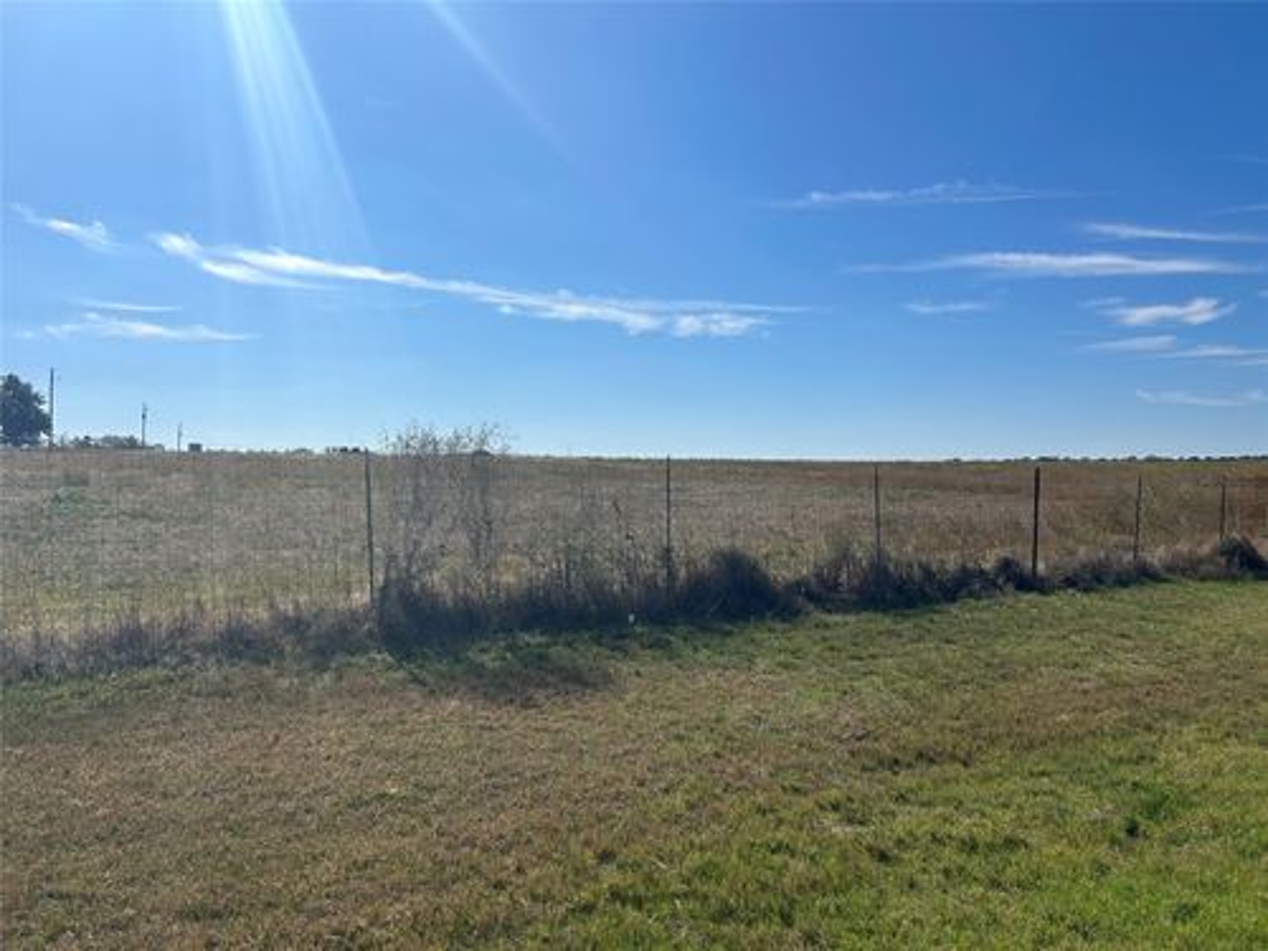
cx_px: 634
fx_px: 952
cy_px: 476
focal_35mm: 26
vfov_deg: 53.1
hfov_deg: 67.3
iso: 50
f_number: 1.5
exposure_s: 1/10309
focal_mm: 5.7
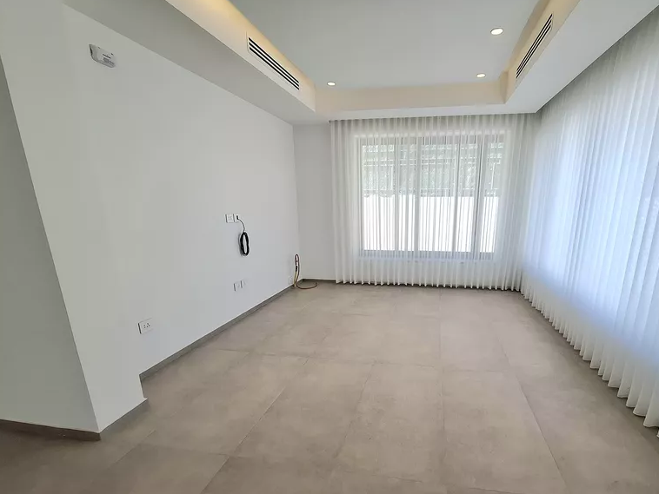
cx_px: 381
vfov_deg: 77.6
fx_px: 305
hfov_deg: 93.7
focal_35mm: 16
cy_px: 284
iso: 40
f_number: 2.2
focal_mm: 1.74
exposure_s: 1/111
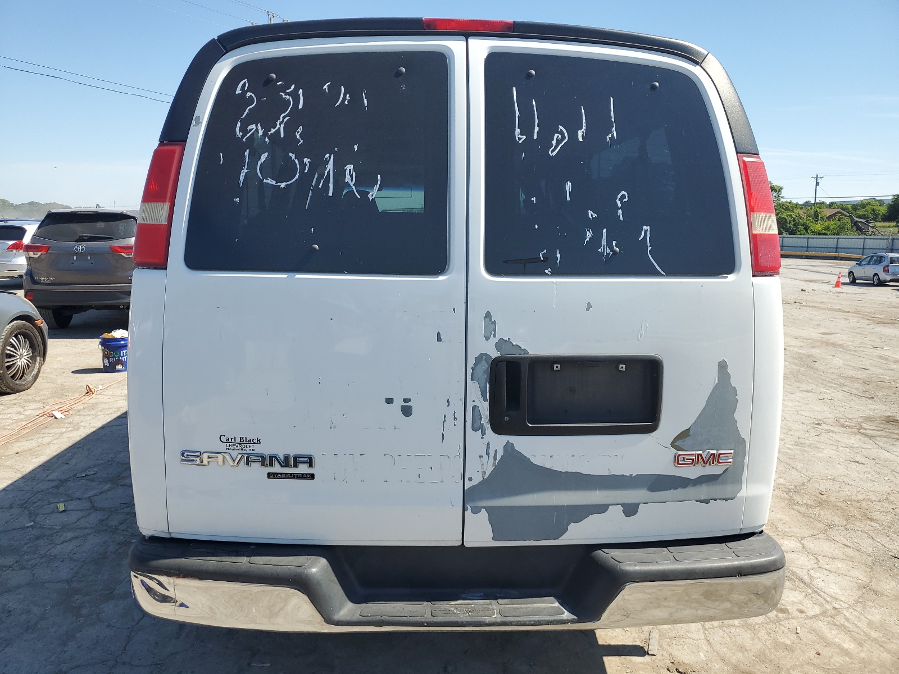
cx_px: 450
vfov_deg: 53.1
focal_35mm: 26
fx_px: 675
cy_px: 337
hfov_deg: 67.3
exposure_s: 1/2000
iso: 50
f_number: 1.5
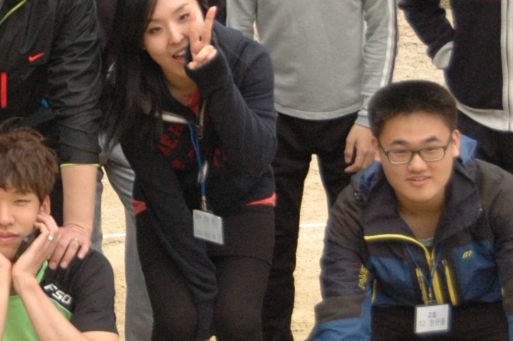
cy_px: 67
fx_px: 1787
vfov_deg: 10.9
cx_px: 20
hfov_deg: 16.1
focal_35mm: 126
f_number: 2.8
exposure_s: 1/2500
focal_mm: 27
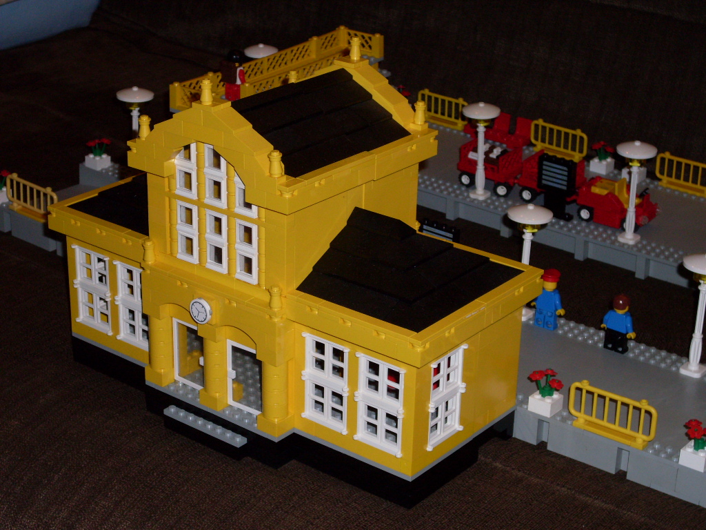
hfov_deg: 24.1
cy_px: 265
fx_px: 1652
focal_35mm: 81
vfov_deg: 18.2
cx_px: 353
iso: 100
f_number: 4
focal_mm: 13.5
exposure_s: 1/60
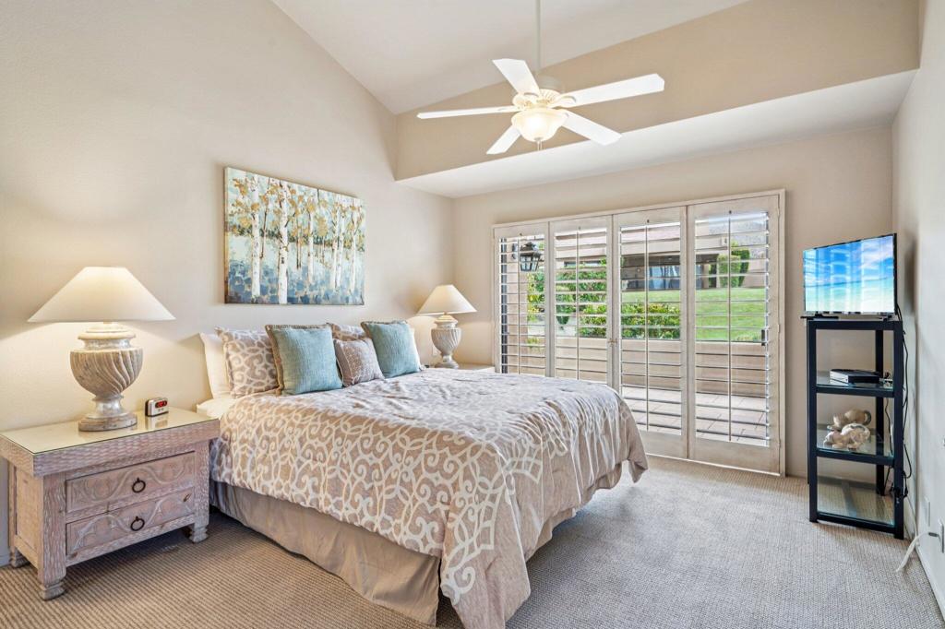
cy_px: 314
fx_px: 446
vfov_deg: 70.4
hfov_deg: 93.3
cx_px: 472
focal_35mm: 17
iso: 320
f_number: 8
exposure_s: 1/30
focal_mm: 17
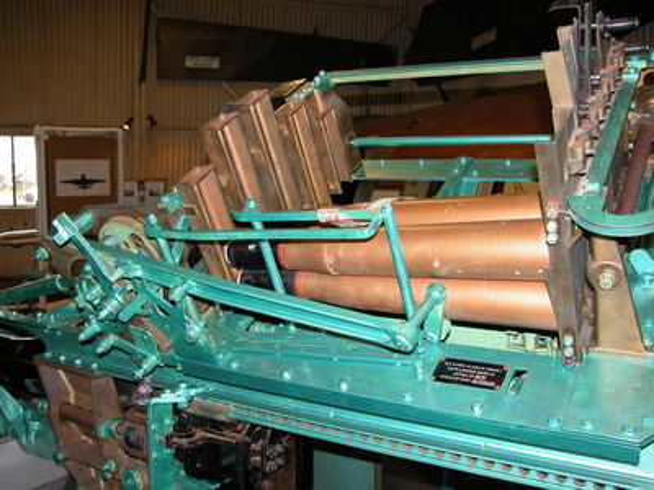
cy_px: 245
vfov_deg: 40.7
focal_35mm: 35
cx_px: 327
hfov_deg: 52.6
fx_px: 661
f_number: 2.8
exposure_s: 1/60
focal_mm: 9
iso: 100
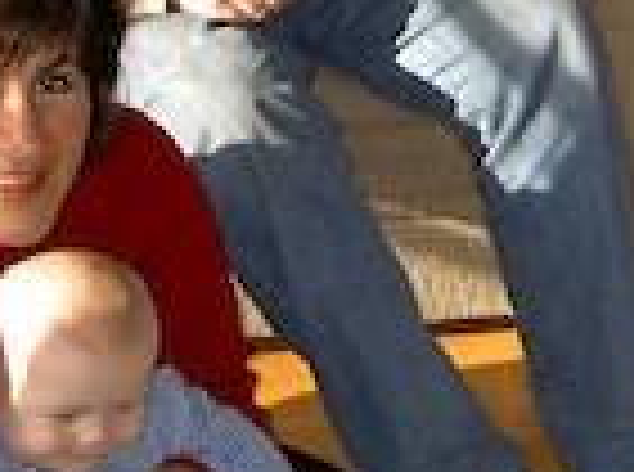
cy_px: -112
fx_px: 2357
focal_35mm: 129
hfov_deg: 15.3
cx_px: 443
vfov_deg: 11.2
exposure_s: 1/125
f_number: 2.8
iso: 50
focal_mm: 5.6
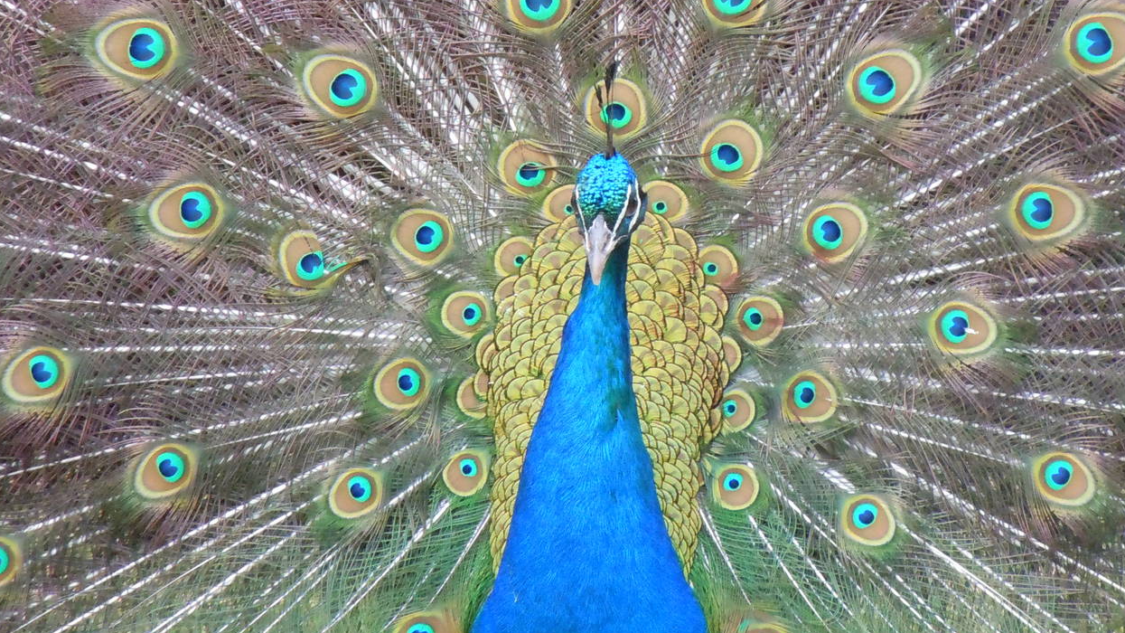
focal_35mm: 420
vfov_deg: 2.9
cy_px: 168
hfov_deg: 5.1
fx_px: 12527
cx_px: 642
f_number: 5.6
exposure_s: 1/250
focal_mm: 54
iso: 1000
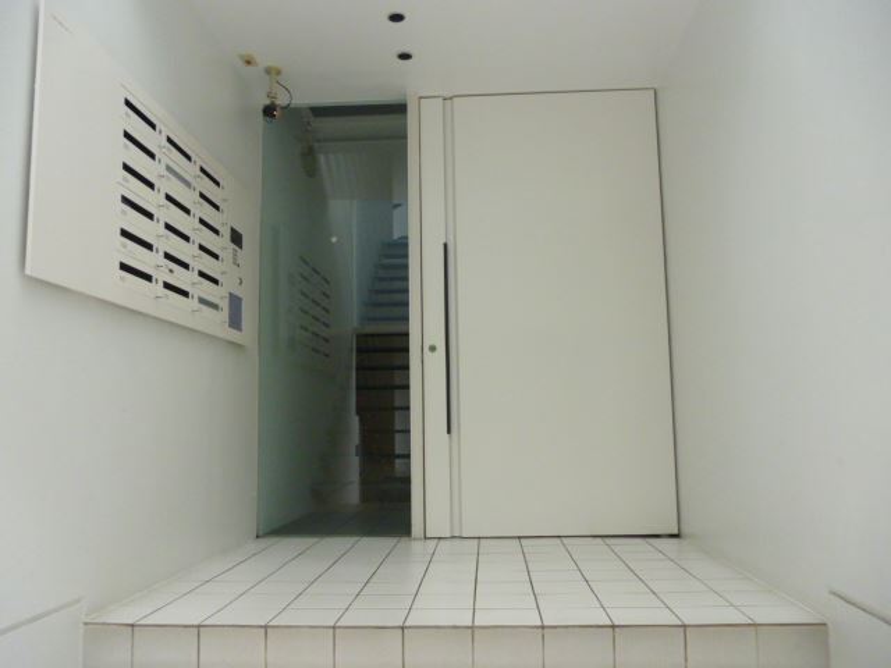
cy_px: 334
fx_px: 721
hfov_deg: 63.4
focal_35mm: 28
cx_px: 446
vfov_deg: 49.7
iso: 400
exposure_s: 1/320
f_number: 3.1
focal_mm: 5
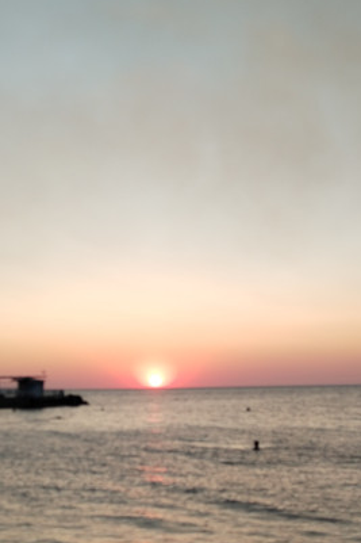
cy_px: 349
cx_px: 178
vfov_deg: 36.6
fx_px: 813
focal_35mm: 54
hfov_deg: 25.0
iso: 100
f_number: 1.8
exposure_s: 1/258
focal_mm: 4.75
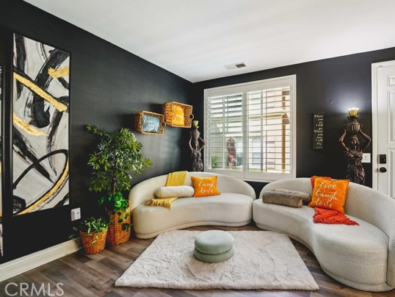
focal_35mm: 16
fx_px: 183
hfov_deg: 93.5
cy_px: 143
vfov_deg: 78.1
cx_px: 233
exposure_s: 1/13
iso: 400
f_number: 8
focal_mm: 14
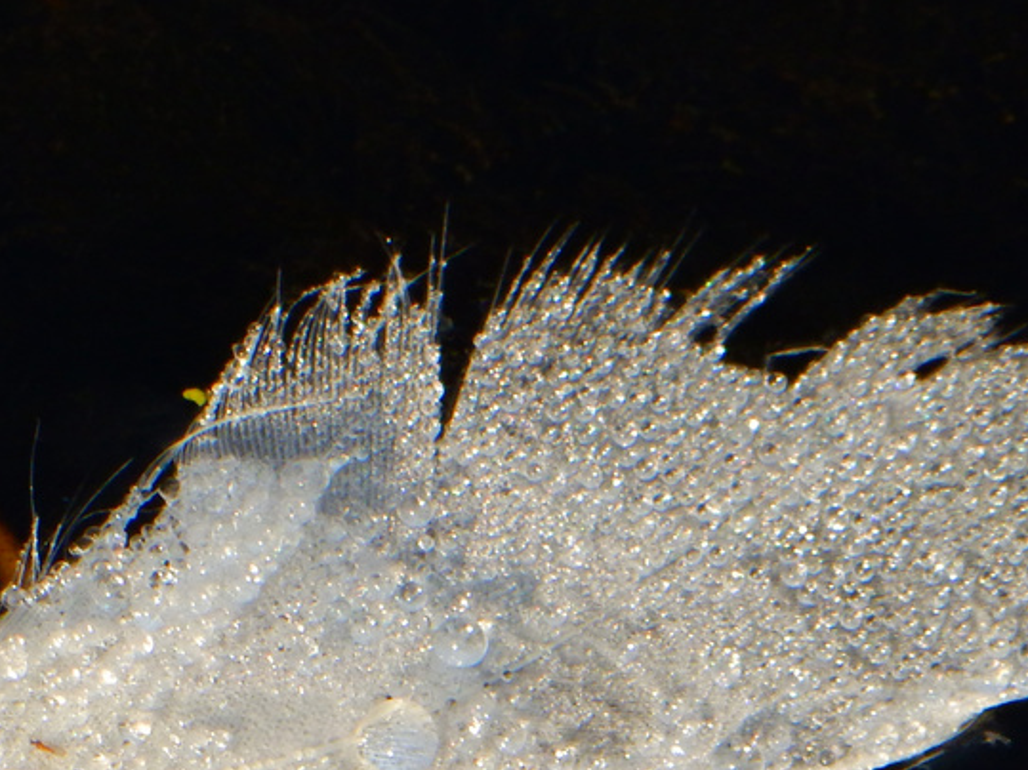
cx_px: 59
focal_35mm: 2005
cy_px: 768
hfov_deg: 1.0
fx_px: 59530
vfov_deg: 0.7
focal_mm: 135
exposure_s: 1/200
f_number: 7.6
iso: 125
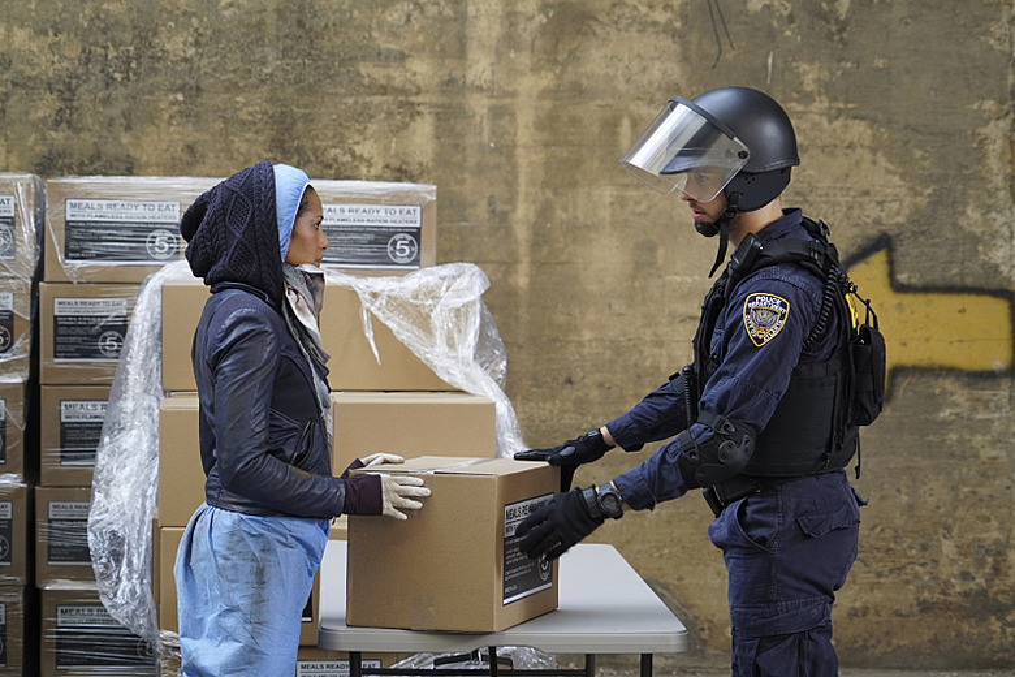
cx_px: 508
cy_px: 338
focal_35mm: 98
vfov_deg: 14.0
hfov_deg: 20.8
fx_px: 2763
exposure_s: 1/200
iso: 640
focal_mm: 98
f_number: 6.3
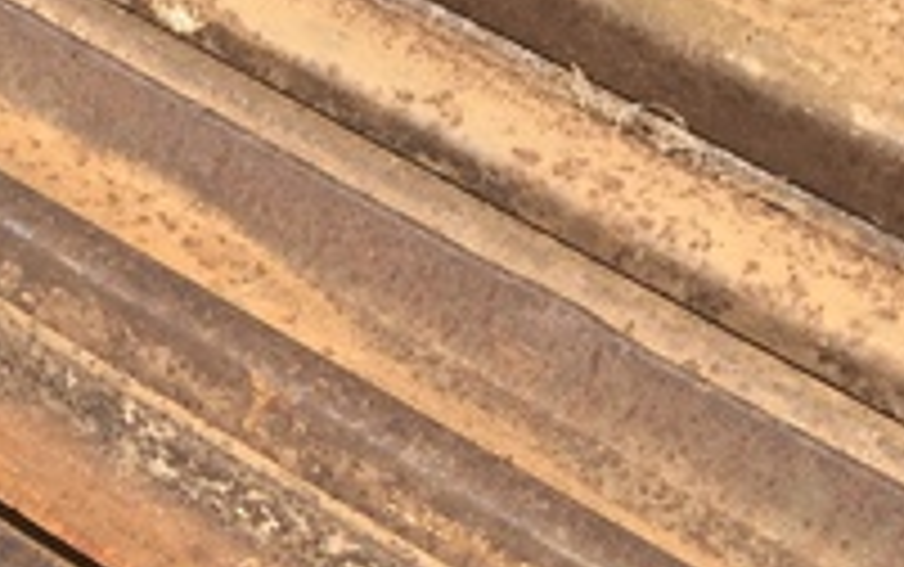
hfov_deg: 19.0
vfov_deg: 12.4
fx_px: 2490
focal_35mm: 101
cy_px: 839
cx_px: -283
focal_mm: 4.15
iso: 25
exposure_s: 1/1115
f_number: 2.2
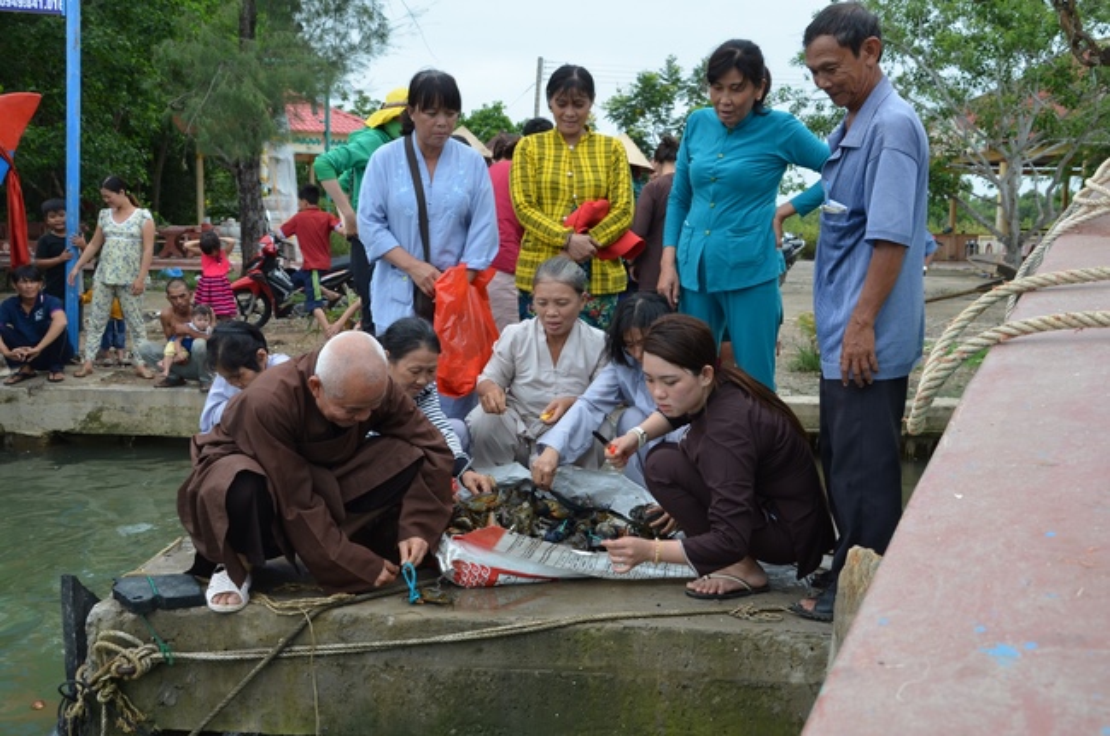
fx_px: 1154
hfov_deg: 51.4
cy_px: 368
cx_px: 555
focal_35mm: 38
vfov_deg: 35.4
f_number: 7.1
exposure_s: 1/200
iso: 250
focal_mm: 25
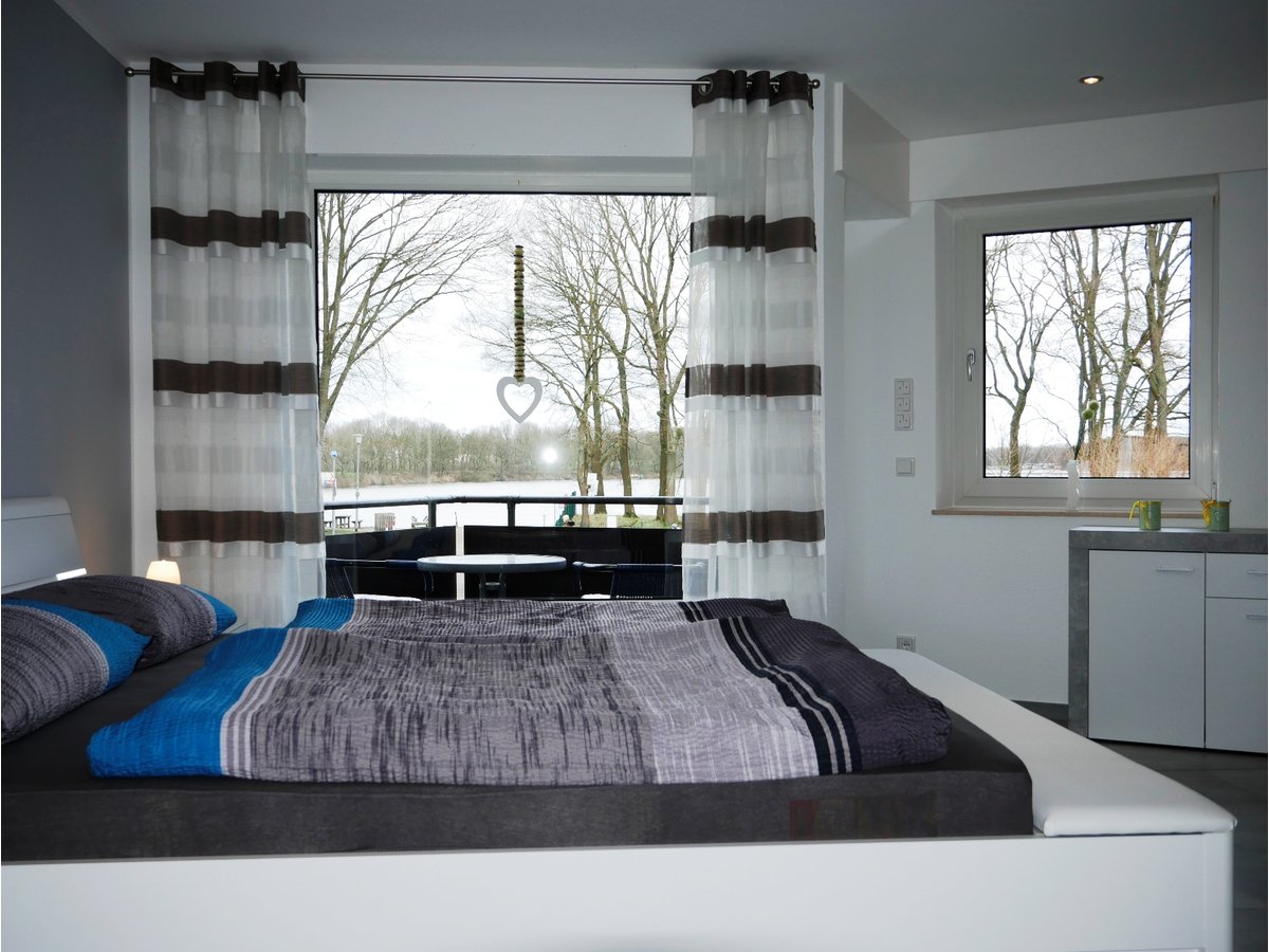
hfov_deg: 54.0
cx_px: 634
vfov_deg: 41.8
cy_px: 476
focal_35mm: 34
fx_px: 1246
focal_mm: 17
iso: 200
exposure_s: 1/160
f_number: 4.5
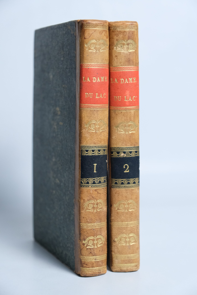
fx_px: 558
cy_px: 148
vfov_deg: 29.7
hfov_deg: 20.0
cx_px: 98
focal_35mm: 68
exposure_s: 1/125
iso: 2000
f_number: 4.5
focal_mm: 45.4
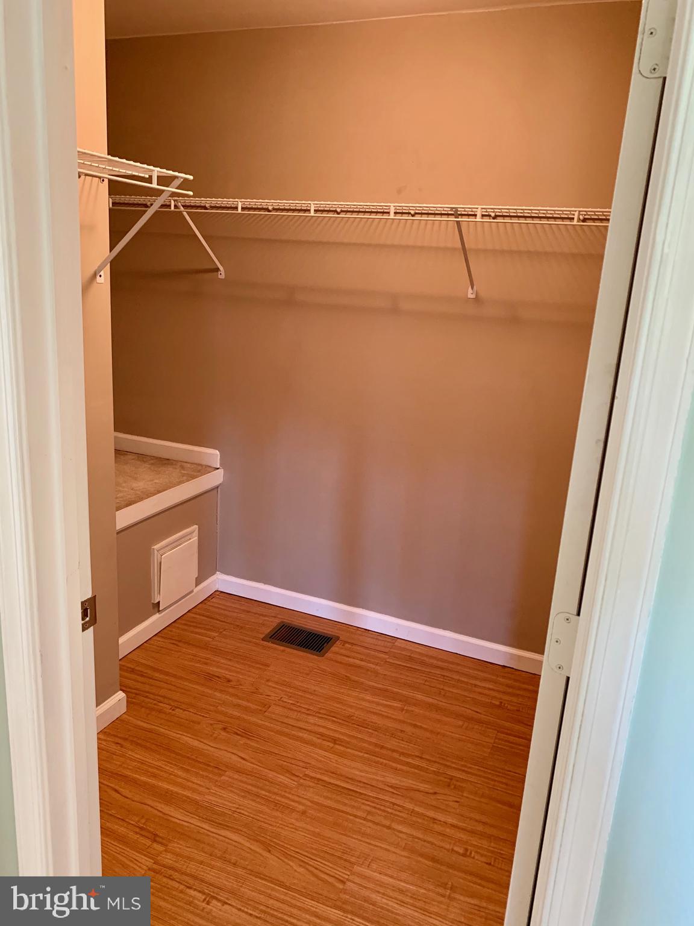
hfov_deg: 53.1
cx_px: 347
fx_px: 695
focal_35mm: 26
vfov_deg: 67.3
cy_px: 463
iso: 320
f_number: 1.8
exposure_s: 1/30
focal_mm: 4.25
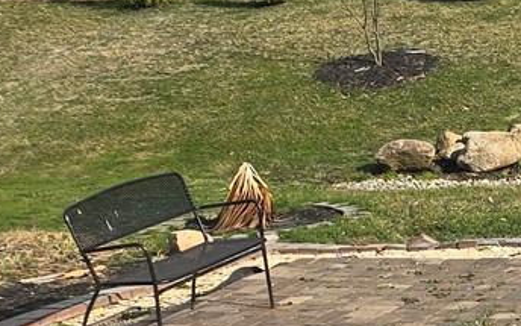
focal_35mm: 145
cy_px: 323
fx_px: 2059
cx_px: 959
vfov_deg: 9.0
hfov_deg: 13.0
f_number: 1.7
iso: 12
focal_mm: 6.3
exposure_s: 1/968
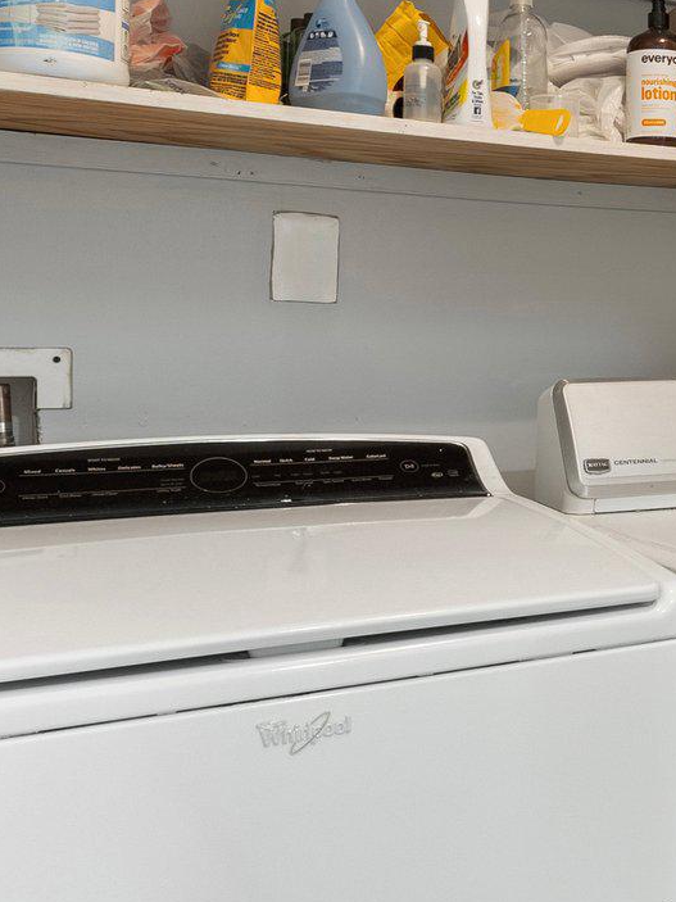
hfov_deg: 30.1
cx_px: 775
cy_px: 337
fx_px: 1094
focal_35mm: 42
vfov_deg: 44.4
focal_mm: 10
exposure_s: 1
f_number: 8
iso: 800
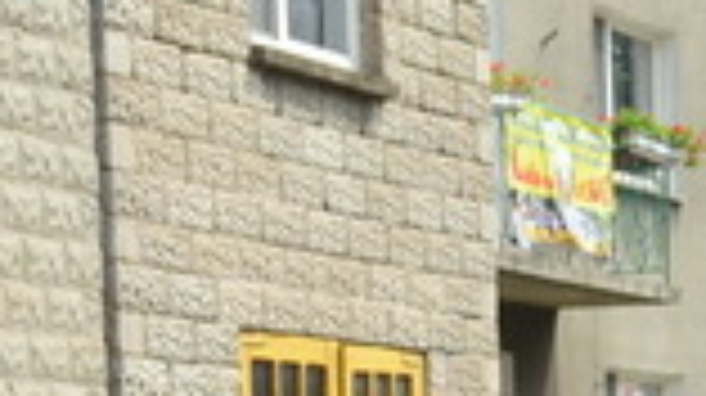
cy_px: 1026
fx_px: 3442
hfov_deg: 11.7
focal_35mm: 184
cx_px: 463
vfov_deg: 6.2
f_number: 5
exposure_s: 1/3200
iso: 800
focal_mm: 26
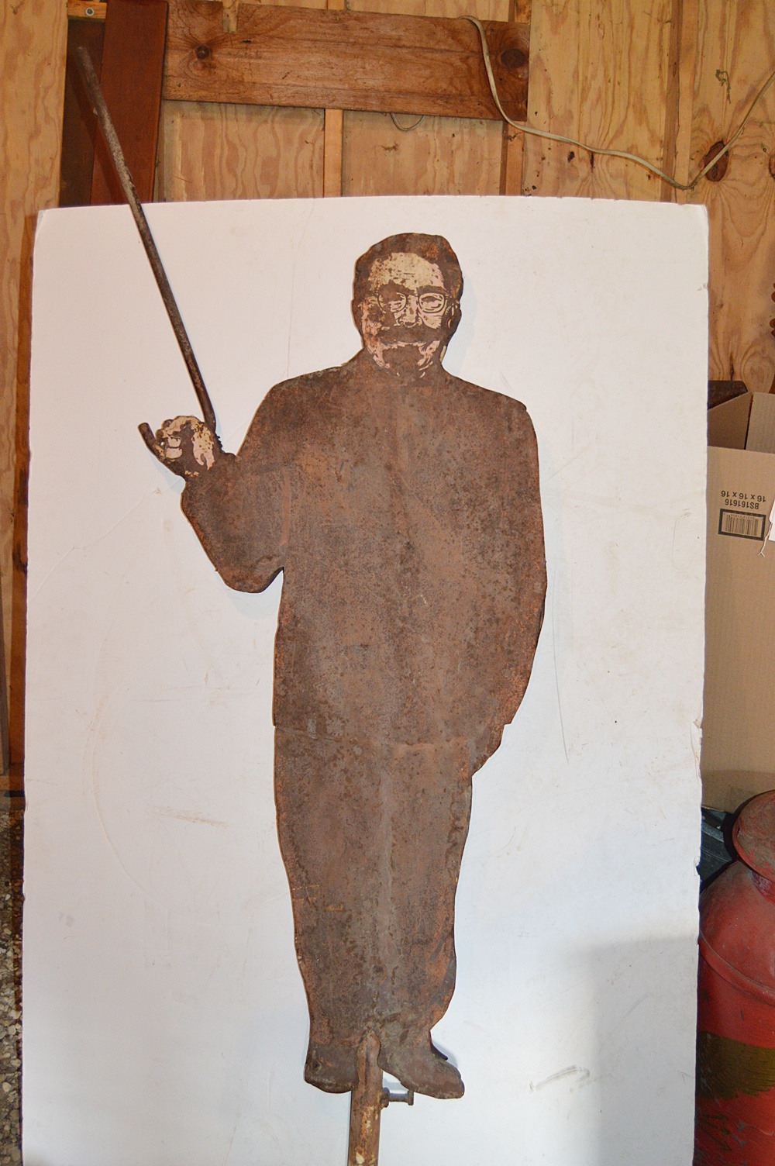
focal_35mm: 34
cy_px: 583
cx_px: 388
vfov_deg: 55.1
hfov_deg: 38.3
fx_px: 1116
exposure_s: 1/60
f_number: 3.8
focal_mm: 23
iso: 1100
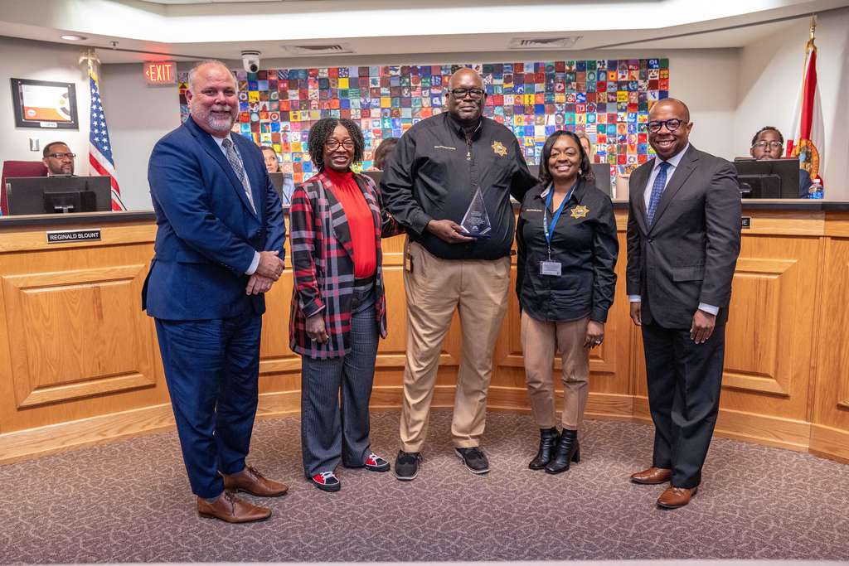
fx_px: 708
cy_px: 283
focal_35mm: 30
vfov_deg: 43.6
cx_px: 424
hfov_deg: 61.9
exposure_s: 1/160
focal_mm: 30
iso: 4000
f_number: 4
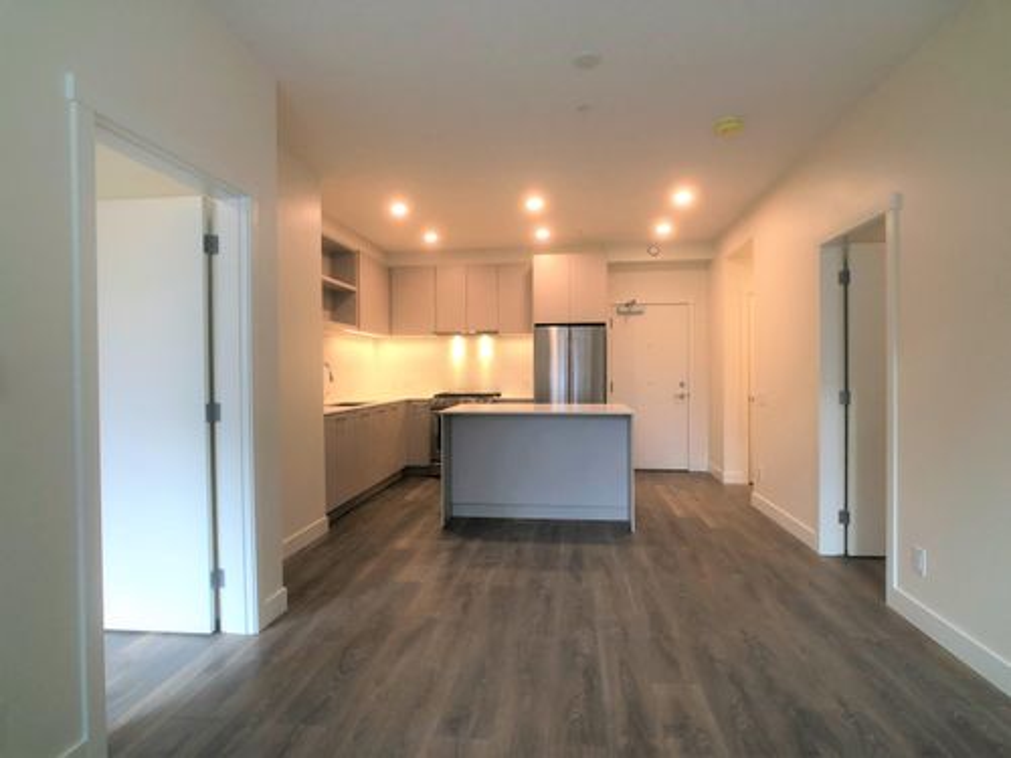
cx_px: 506
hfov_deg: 63.4
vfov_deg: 49.7
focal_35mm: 28
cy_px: 379
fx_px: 818
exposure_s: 1/30
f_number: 1.8
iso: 32
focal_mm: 4
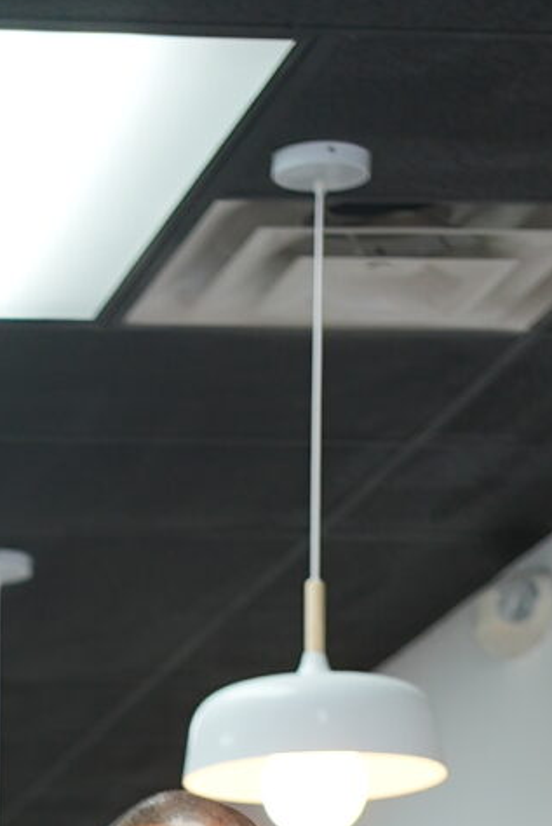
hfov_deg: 7.0
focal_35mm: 189
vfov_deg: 9.7
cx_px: -562
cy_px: 1931
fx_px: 4337
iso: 200
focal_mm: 35
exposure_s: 1/125
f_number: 2.8
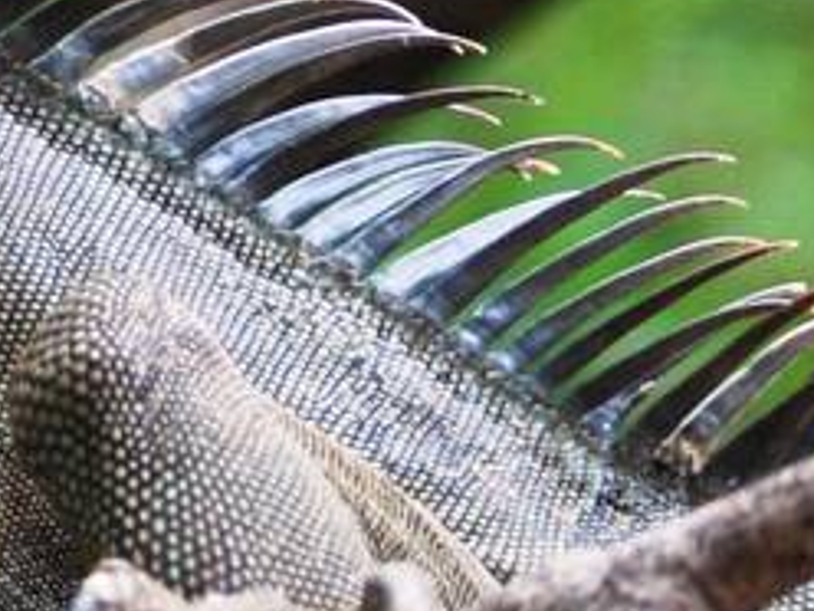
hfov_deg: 3.0
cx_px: -673
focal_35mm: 653
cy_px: 28
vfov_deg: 2.3
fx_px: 15355
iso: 400
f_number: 4
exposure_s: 1/160
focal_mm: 70
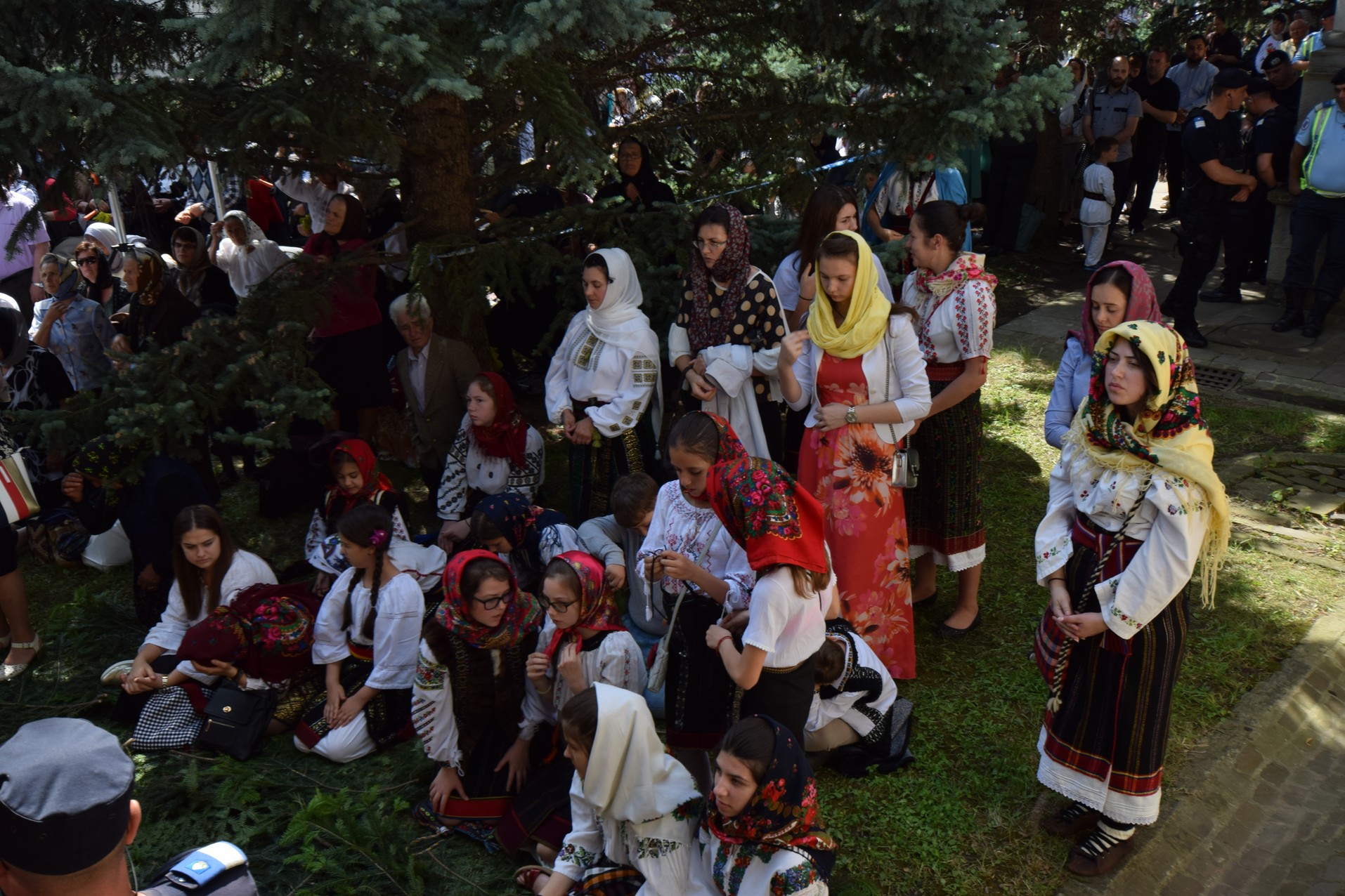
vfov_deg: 36.9
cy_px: 448
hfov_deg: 53.1
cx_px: 672
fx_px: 1345
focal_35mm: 36
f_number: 8
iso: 100
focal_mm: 24
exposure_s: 1/100
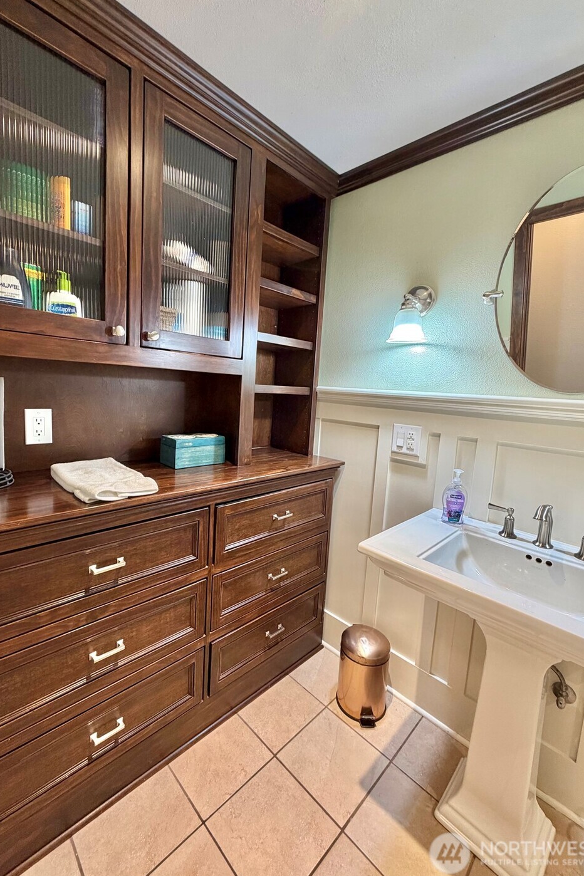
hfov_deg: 77.3
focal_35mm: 15
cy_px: 431
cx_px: 283
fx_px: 365
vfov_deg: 100.4
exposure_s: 1/60
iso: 200
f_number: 2.2
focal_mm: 2.22
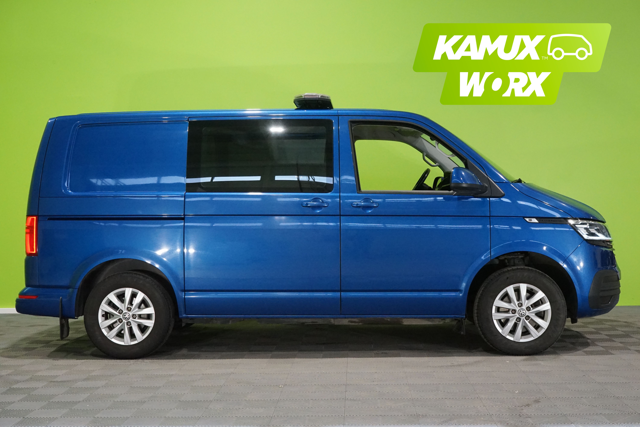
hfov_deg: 41.9
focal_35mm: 47
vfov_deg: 28.6
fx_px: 835
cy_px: 214
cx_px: 320
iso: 6400
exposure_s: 1/60
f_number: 13
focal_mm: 47
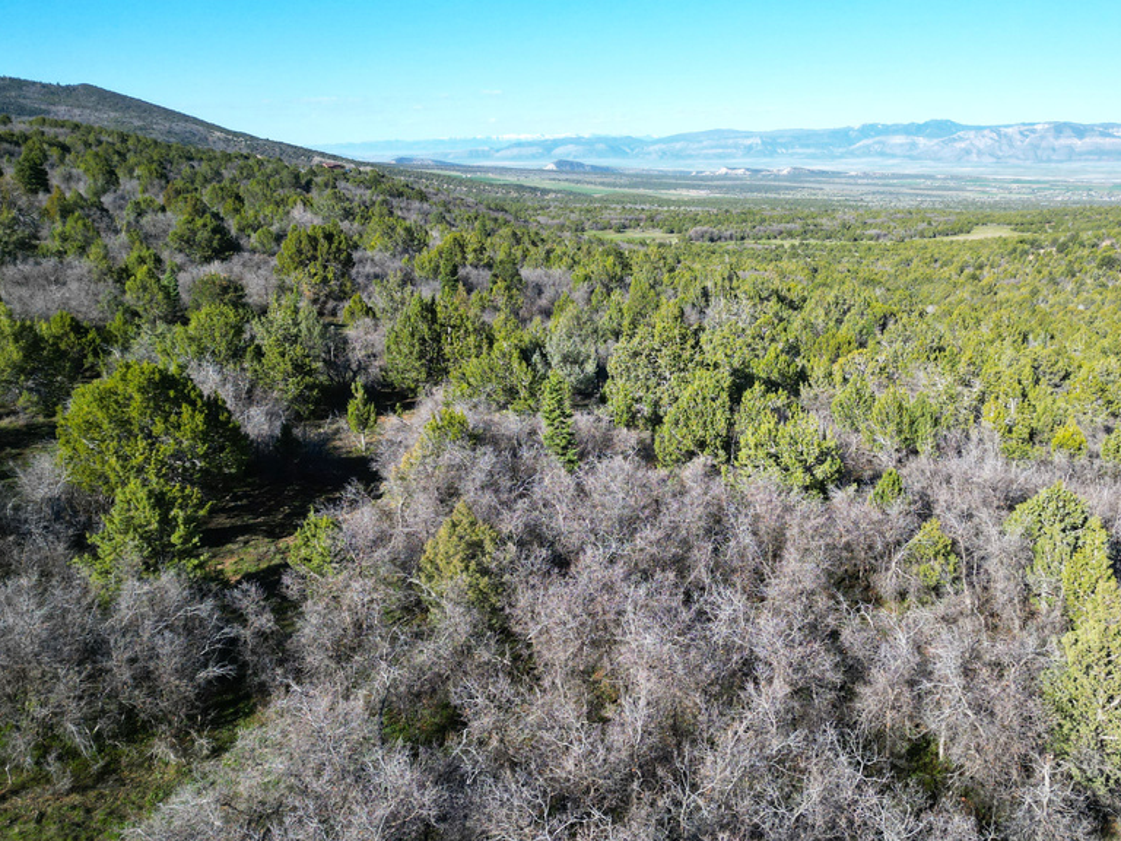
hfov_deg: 55.7
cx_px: 740
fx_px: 1036
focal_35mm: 32
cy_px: 399
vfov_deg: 44.1
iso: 130
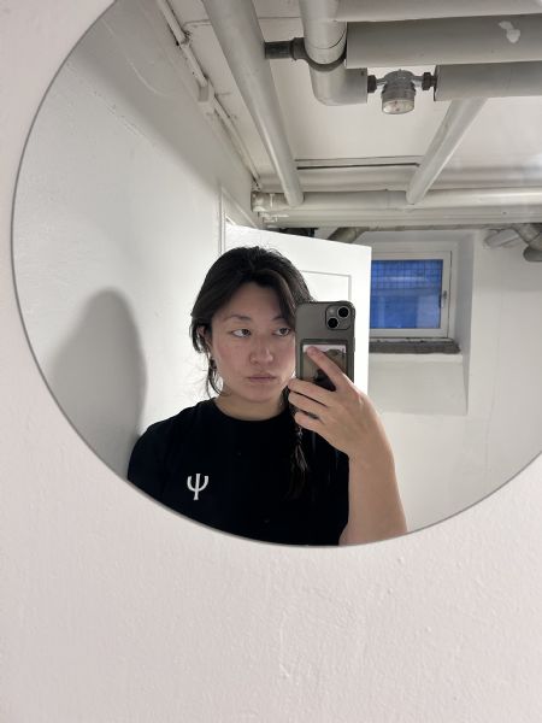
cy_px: 362
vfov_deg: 67.3
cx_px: 271
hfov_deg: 53.1
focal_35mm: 26
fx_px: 543
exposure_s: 1/50
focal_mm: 5.7
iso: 160
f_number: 1.5
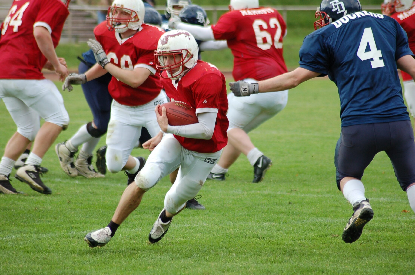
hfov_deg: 7.1
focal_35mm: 292
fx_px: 3365
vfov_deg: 4.7
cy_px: 138
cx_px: 208
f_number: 5
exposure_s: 1/640
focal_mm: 195
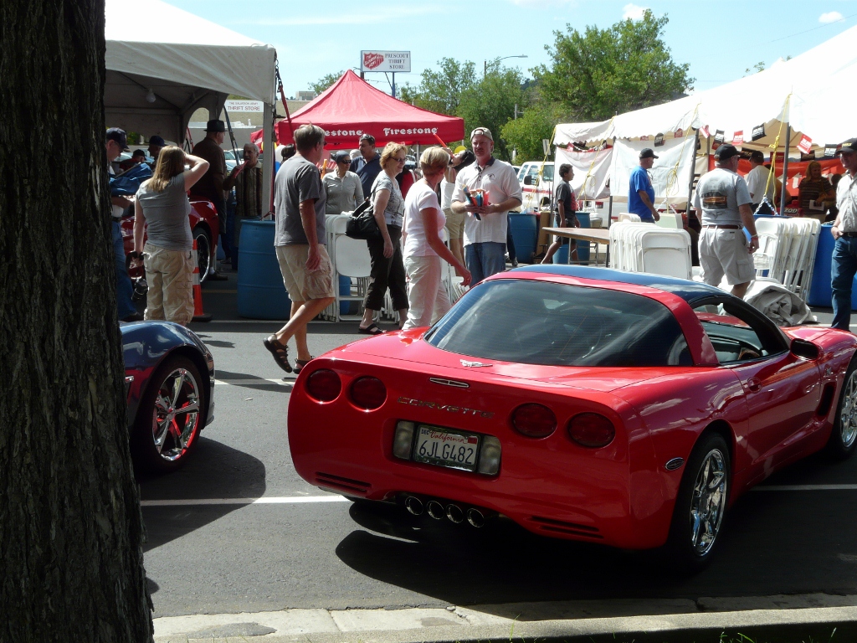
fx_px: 1659
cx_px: 428
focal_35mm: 67
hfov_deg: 29.0
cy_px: 322
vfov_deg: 21.9
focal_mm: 11.1
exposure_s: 1/320
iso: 100
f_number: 5.6
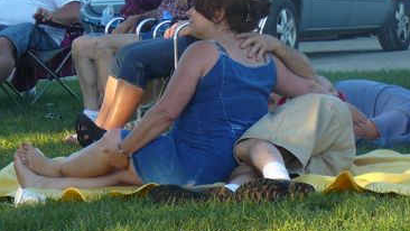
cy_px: 58
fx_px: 2446
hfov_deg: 9.6
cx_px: 304
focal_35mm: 225
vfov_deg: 5.4
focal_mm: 17.6
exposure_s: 1/100
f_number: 3.9
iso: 80
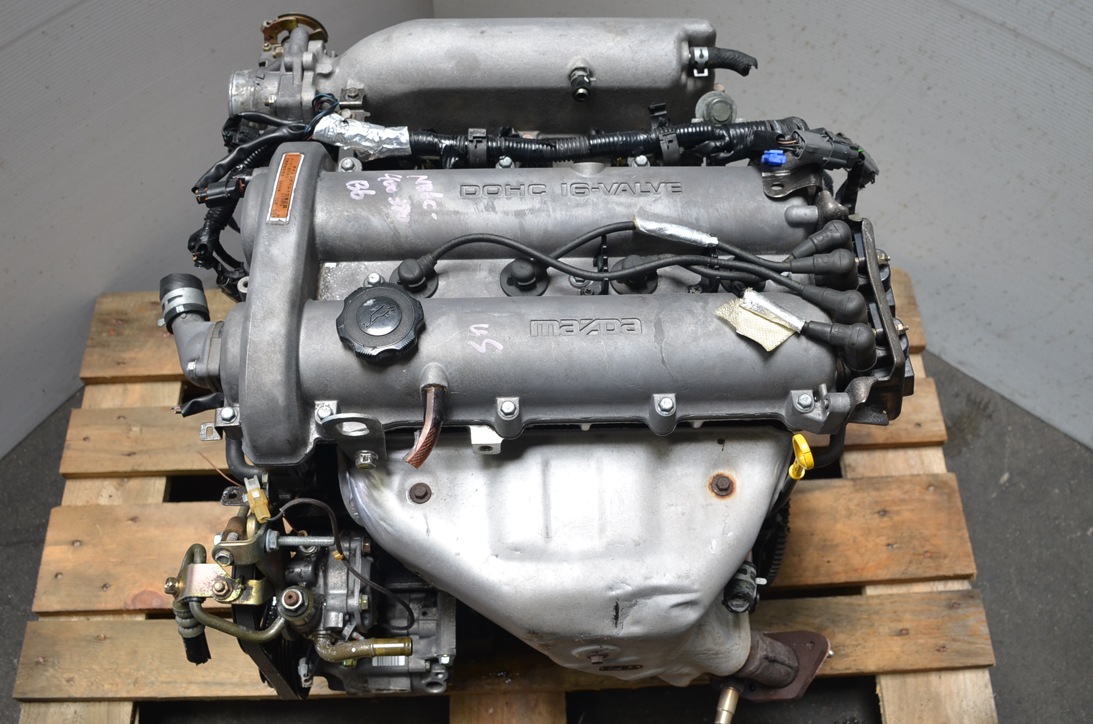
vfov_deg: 40.9
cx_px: 569
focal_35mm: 32
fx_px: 970
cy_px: 364
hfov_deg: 58.8
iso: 400
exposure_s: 1/60
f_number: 4
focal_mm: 18
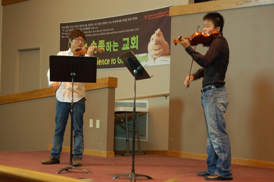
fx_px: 593
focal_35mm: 78
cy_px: 91
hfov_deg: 26.0
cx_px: 137
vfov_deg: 17.5
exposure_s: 1/8
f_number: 5.6
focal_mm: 52
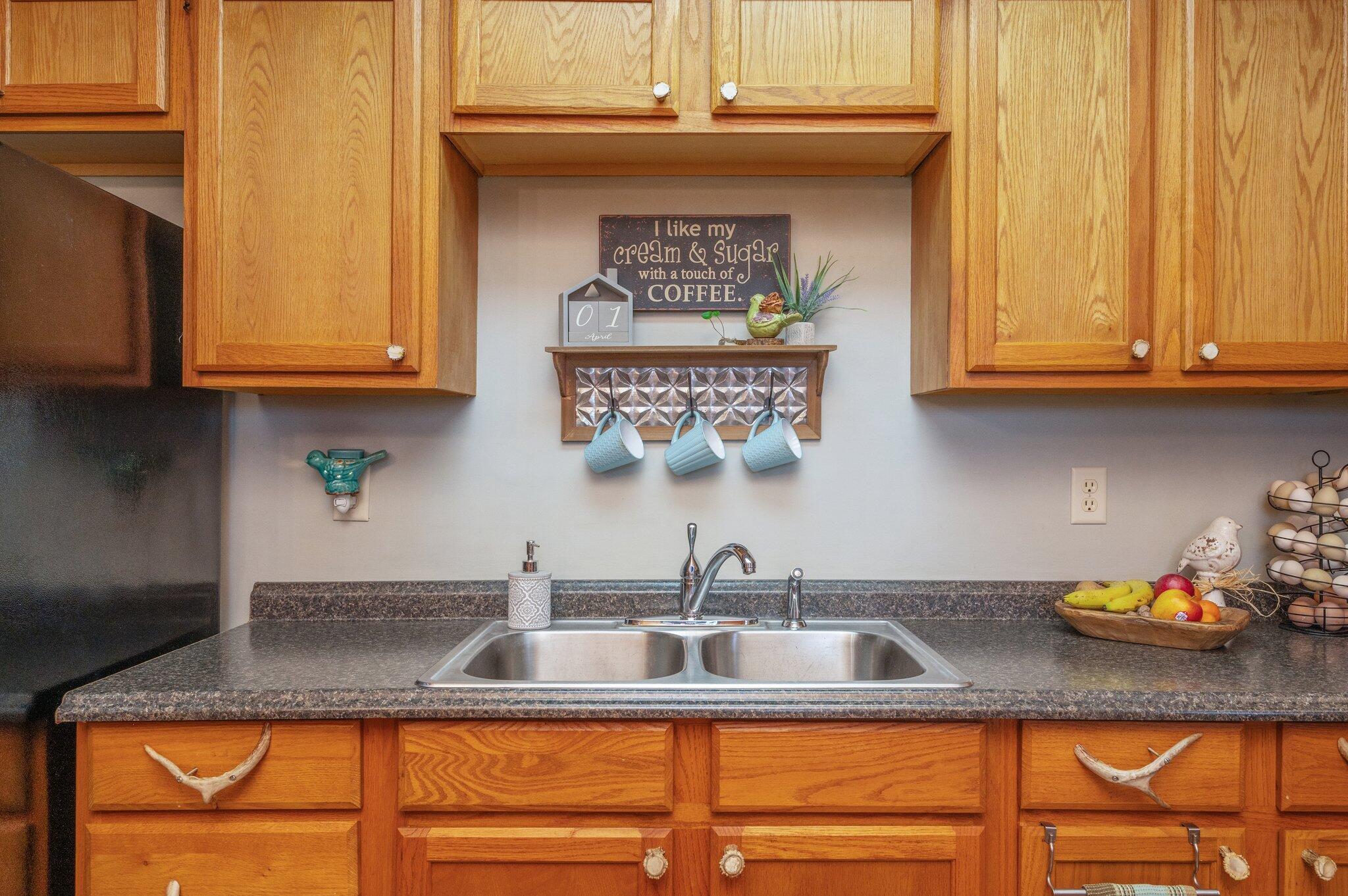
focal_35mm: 24
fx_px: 917
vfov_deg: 52.1
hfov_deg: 72.7
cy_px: 448
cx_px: 674
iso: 1000
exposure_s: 1/60
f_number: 9
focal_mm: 24.5
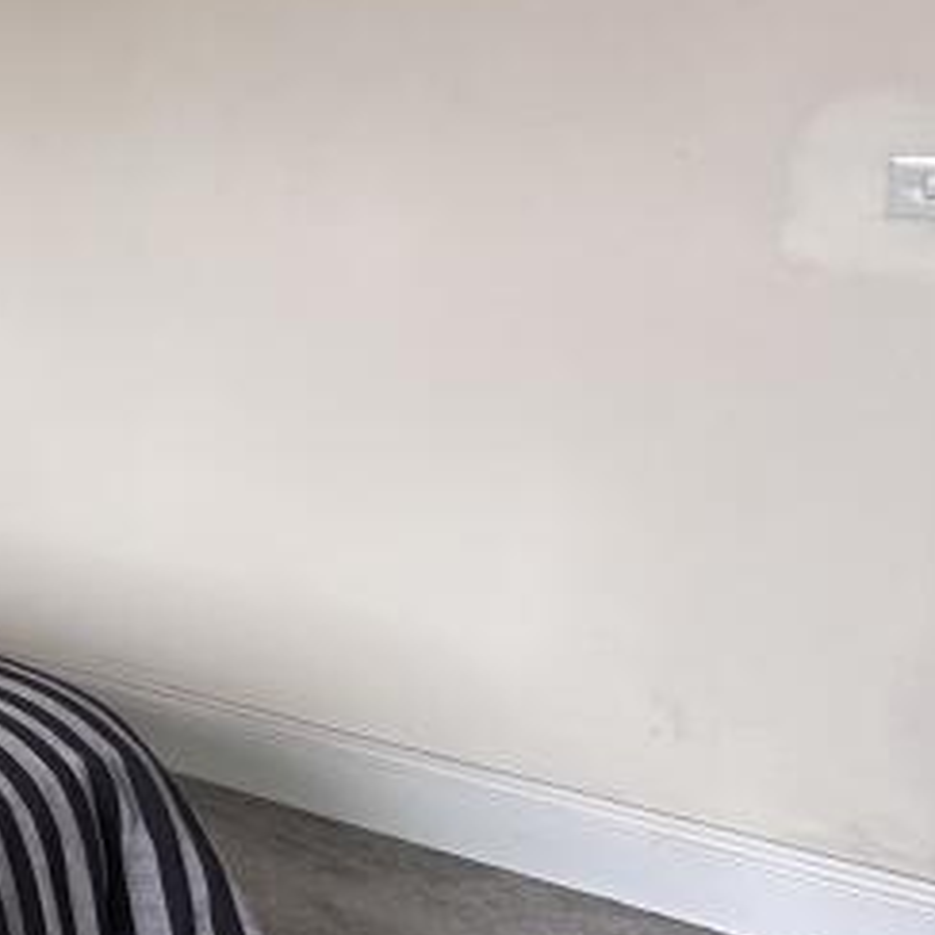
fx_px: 1589
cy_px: 257
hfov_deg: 22.0
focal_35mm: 52
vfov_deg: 32.3
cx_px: -705
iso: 320
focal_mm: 2.22
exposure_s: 1/72
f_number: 2.2
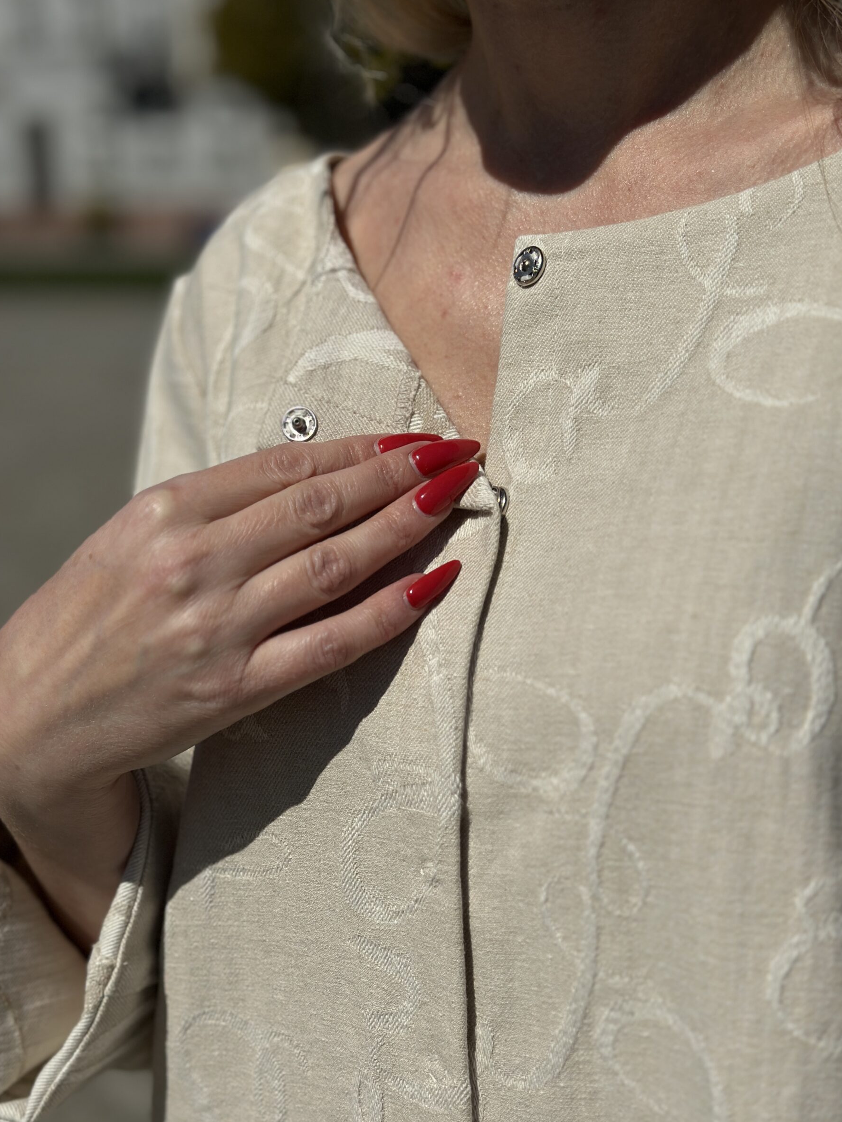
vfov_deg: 36.8
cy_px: 567
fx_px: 1687
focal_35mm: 52
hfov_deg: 28.0
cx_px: 452
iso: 64
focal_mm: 6.86
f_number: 1.78
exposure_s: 1/23256
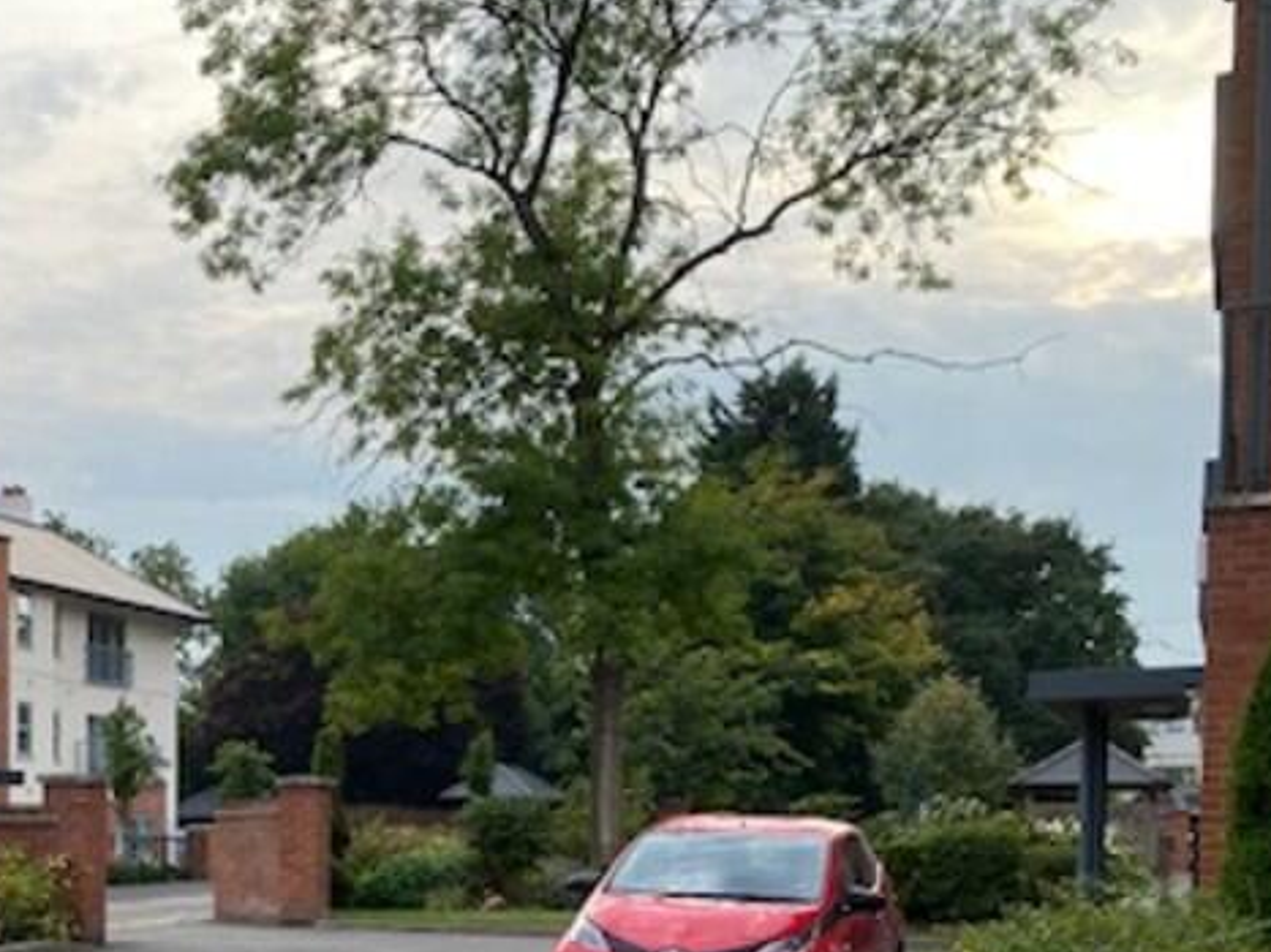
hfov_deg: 31.0
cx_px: -38
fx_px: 2092
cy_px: 985
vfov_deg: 24.3
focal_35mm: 57
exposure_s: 1/302
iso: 32
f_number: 1.8
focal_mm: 4.25
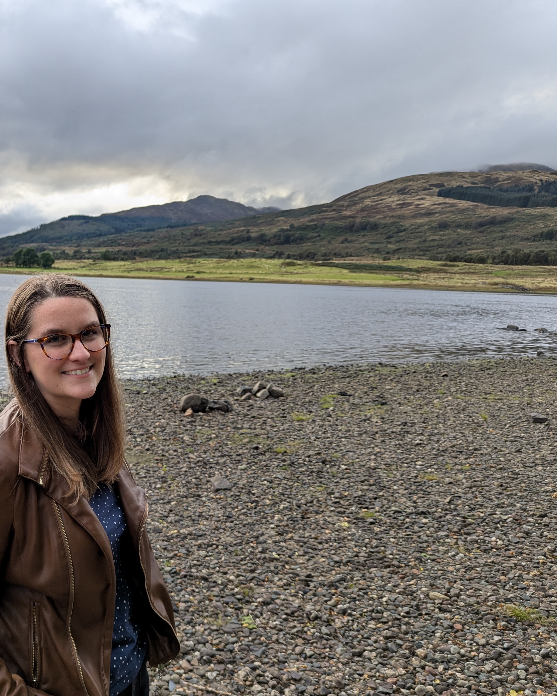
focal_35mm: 32
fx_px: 659
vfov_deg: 55.7
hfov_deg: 43.6
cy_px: 353
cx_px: 110
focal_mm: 6.81
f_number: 1.85
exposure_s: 1/144
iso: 34
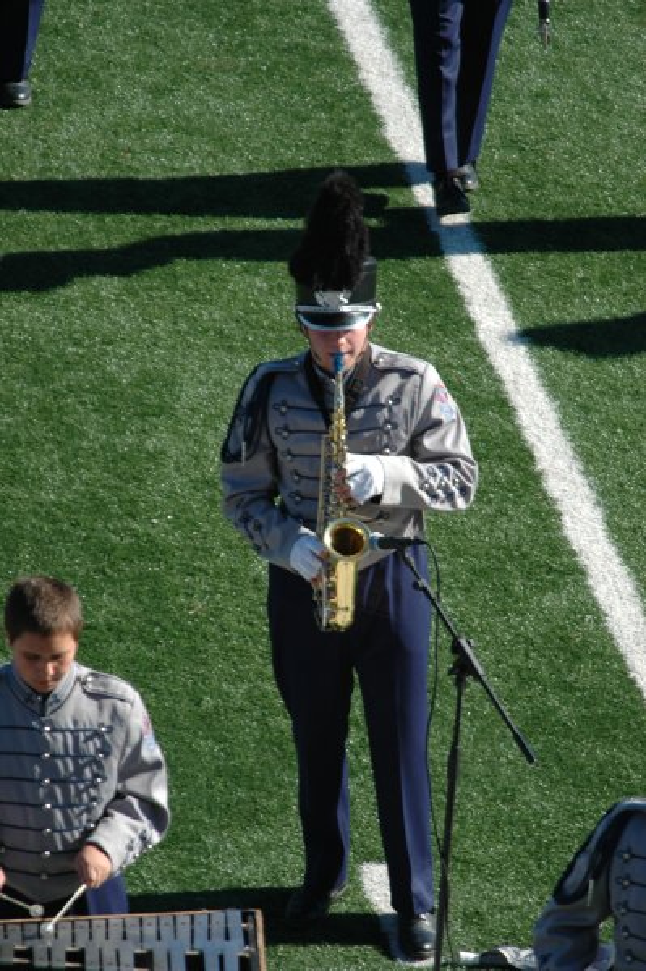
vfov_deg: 3.4
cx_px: 323
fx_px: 16177
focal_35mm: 600
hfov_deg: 2.3
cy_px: 486
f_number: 5.6
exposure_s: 1/640
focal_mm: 400
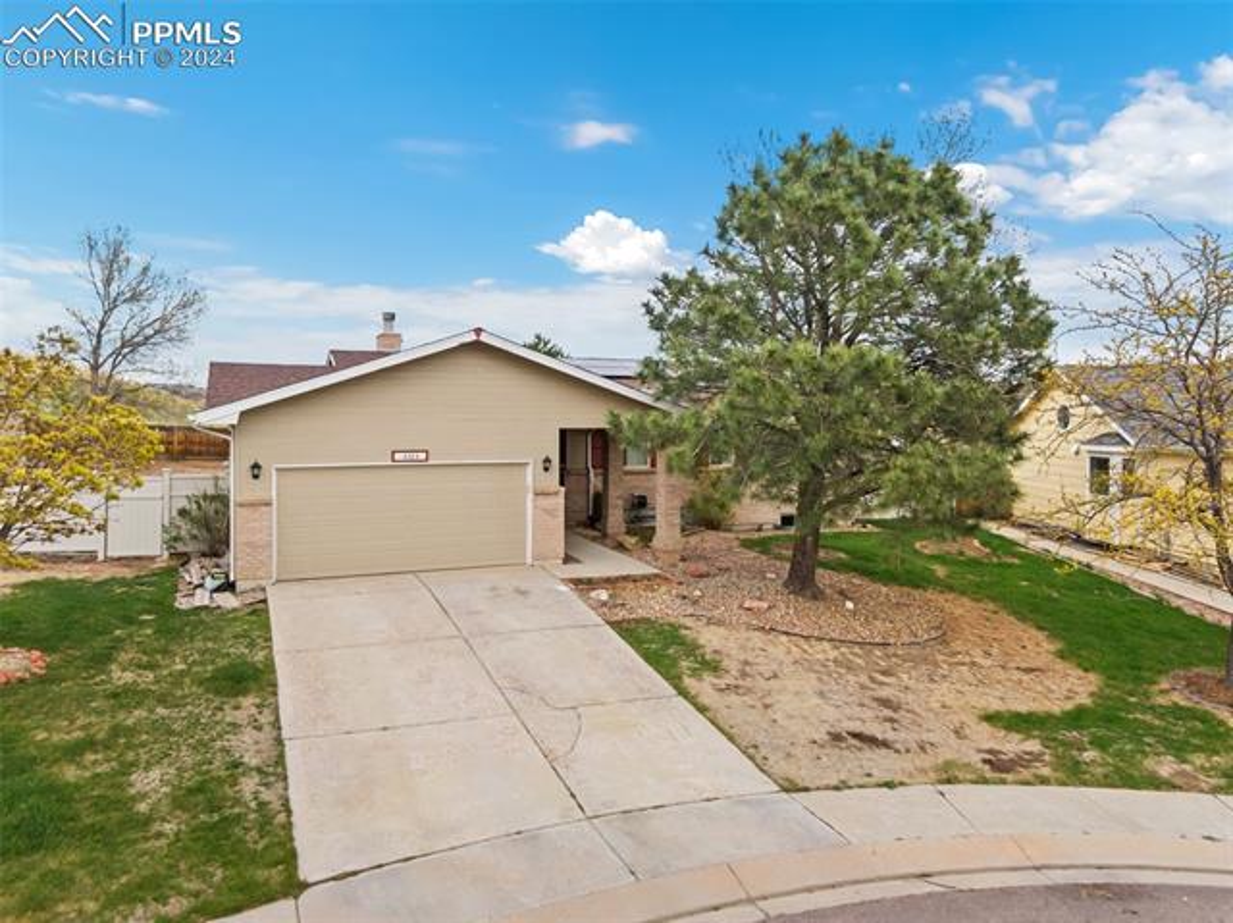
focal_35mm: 24
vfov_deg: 56.8
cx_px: 616
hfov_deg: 71.6
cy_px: 462
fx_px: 854
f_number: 2.8
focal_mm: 4.39
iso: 100
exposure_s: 1/25
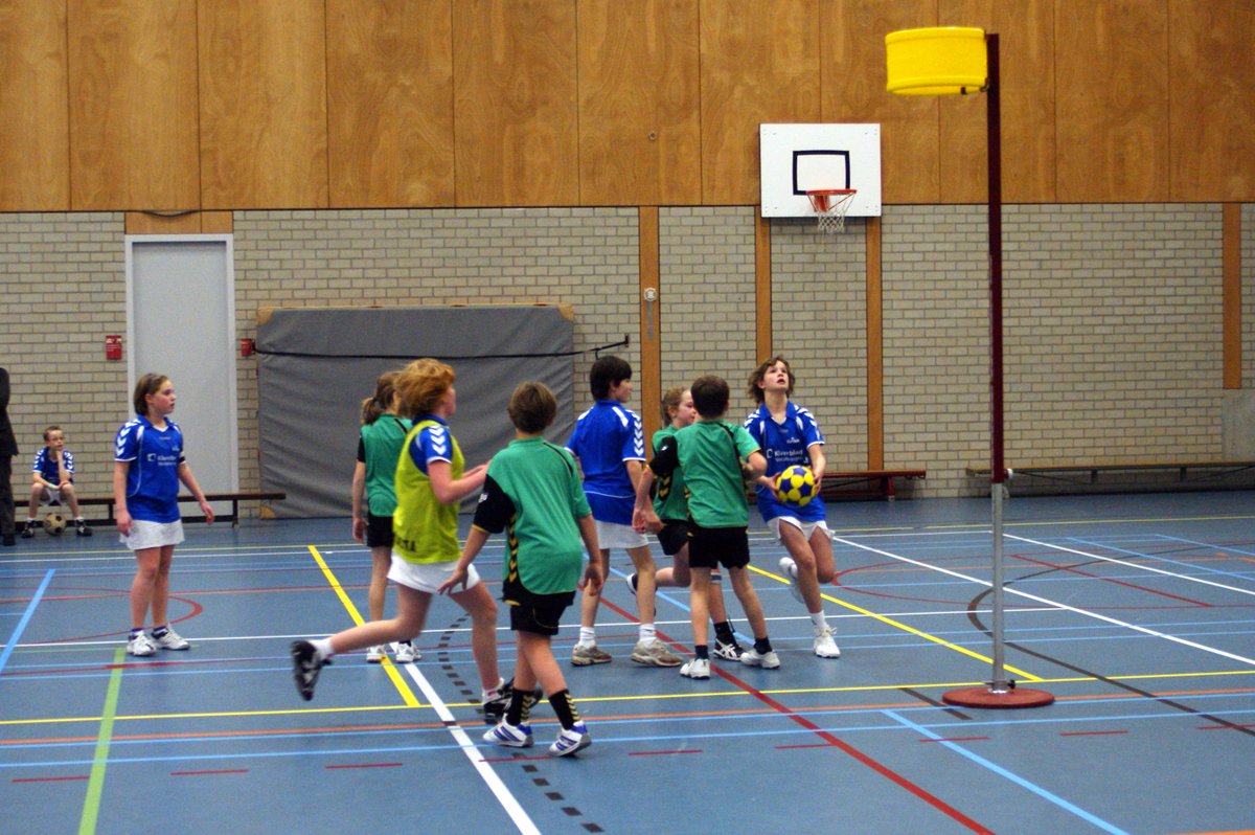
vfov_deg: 25.7
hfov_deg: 37.9
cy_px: 418
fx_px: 1829
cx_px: 628
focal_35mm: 52
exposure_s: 1/160
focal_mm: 35
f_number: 2.8
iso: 800
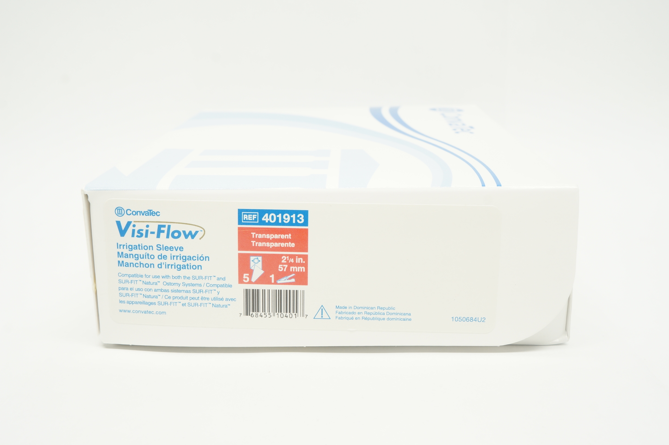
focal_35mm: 42
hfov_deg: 46.4
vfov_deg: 31.8
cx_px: 334
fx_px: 780
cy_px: 222
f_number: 10
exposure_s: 1/15
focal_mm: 28
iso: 400
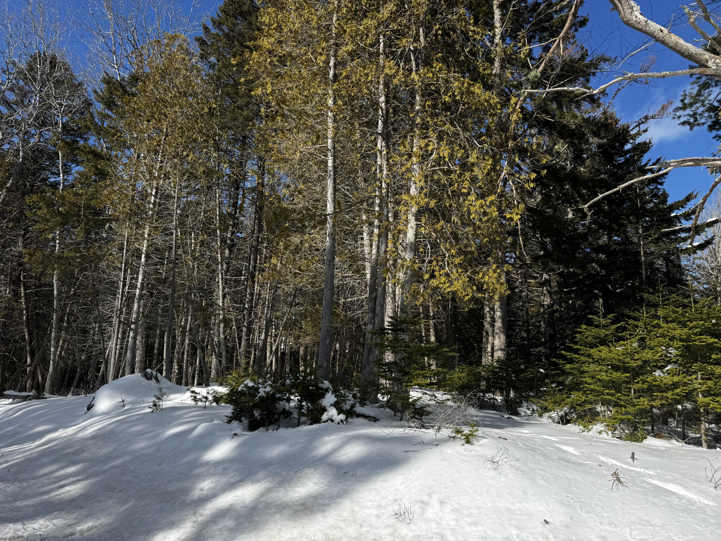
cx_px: 360
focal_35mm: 24
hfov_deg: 71.6
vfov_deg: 56.8
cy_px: 270
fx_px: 500
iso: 80
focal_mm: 6.76
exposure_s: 1/3413
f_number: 1.78
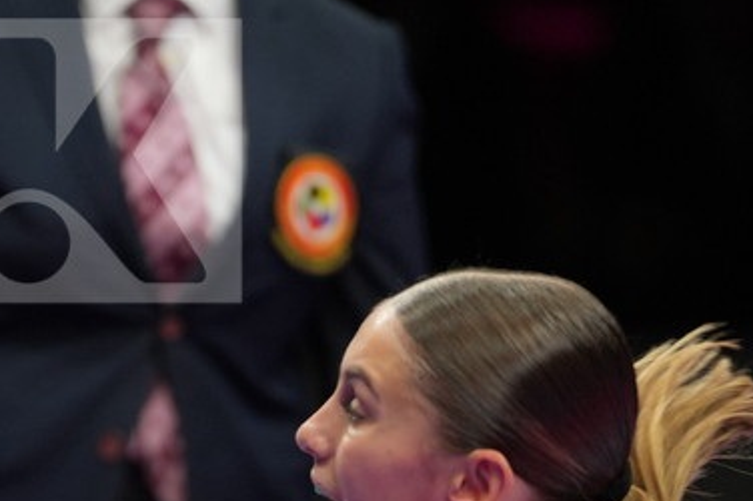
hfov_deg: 2.4
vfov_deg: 1.6
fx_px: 17805
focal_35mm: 852
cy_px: 715
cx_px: 96
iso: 500
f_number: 2.8
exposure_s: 1/1000
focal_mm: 200
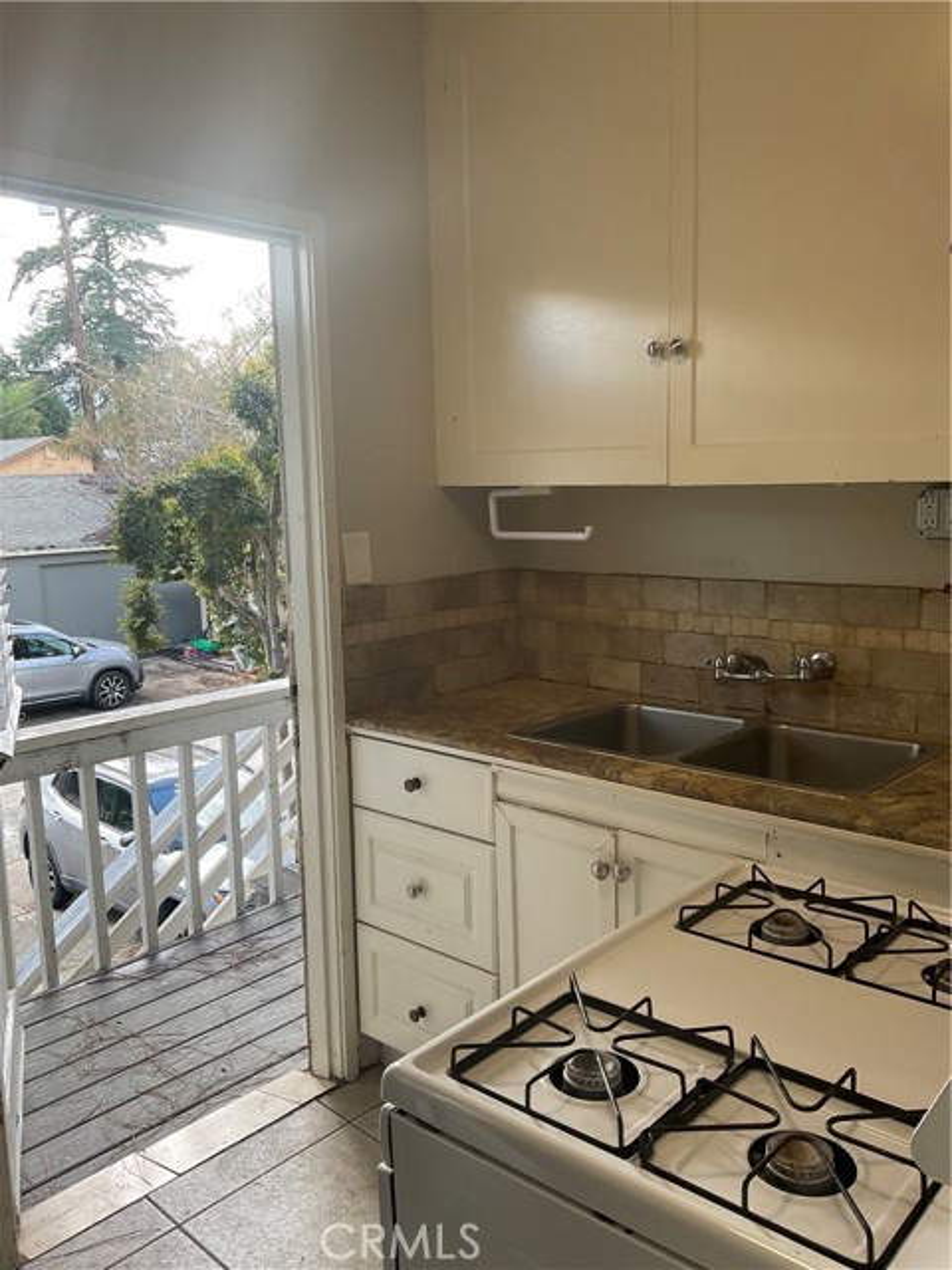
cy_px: 635
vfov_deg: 61.7
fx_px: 1063
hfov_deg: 48.2
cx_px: 476
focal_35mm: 29
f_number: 1.8
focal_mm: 3
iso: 40
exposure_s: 1/120
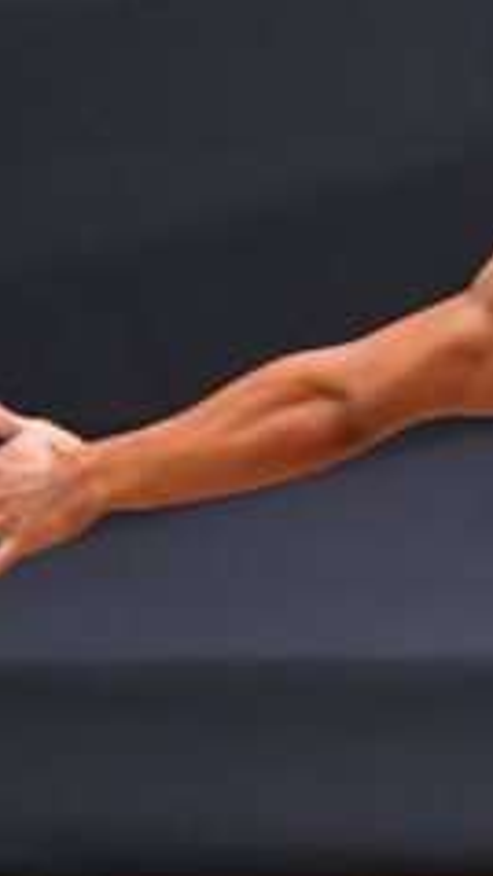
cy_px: 526
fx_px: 29633
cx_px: 1006
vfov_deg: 1.7
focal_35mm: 1276
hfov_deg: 1.0
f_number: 5.6
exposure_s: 1/400
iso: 6400
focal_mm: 250
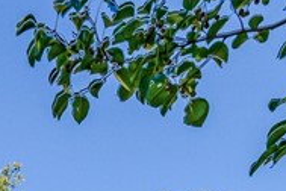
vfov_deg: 13.4
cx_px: -59
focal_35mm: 69
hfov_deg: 26.0
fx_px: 548
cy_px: 481
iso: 50
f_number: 11
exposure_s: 1/800
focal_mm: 12
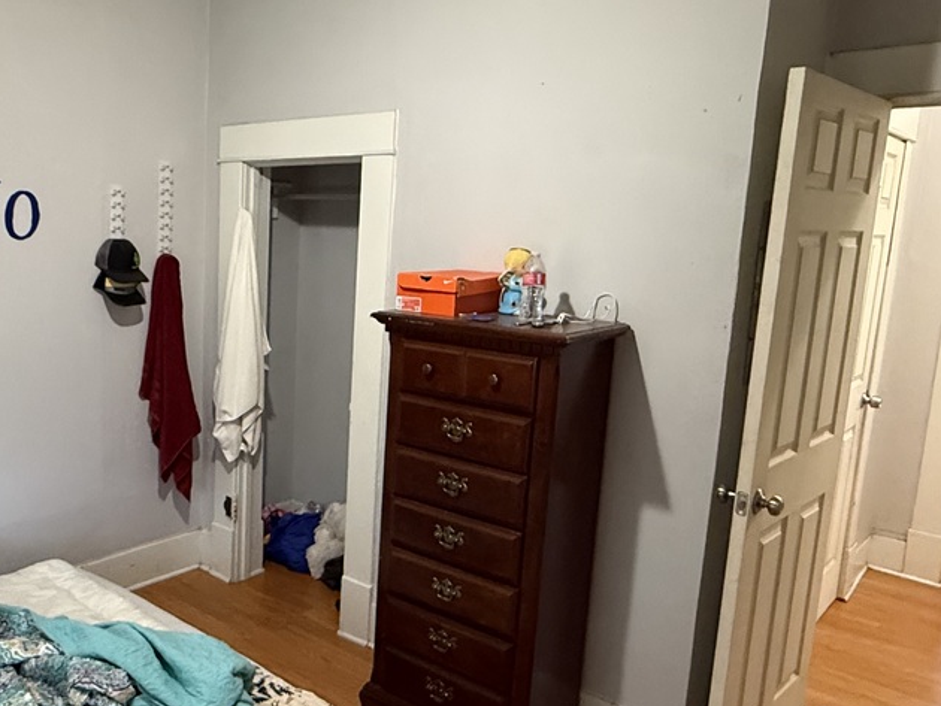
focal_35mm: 32
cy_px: 361
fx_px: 870
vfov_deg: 44.2
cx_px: 261
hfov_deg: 54.7
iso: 640
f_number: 2.2
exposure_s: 1/60
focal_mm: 2.22
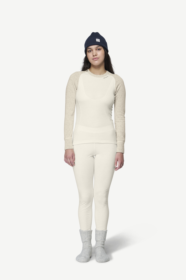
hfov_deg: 17.5
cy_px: 140
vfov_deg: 26.0
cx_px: 93
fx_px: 604
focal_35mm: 78
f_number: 6.3
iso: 100
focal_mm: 78
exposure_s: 1/50
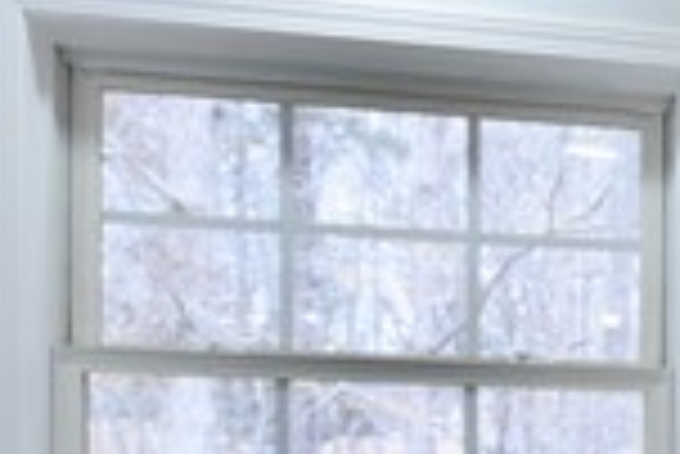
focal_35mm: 108
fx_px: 2042
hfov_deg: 14.9
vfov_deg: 12.4
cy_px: 544
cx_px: 1414
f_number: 4.5
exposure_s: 1/80
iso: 400
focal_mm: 10
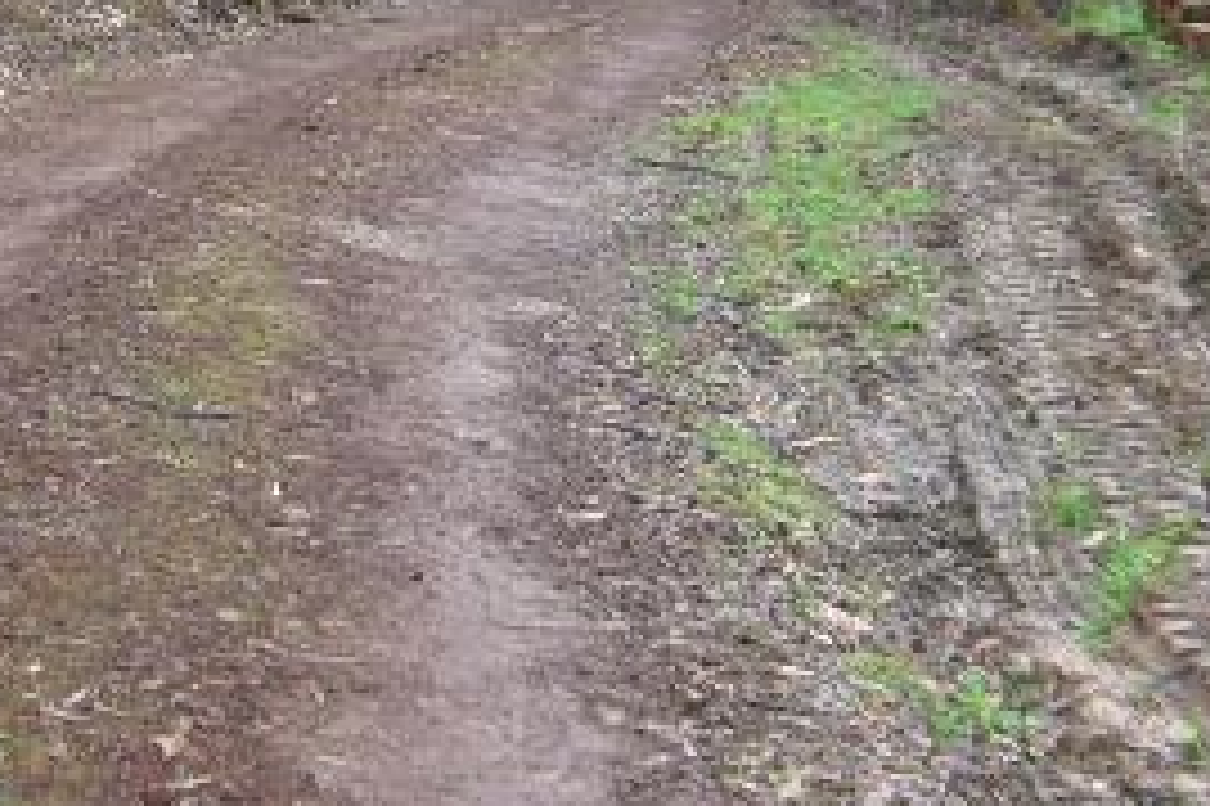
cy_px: 117
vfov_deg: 14.4
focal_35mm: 94
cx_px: 553
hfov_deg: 21.7
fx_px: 3157
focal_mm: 7.9
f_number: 2.8
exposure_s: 1/60
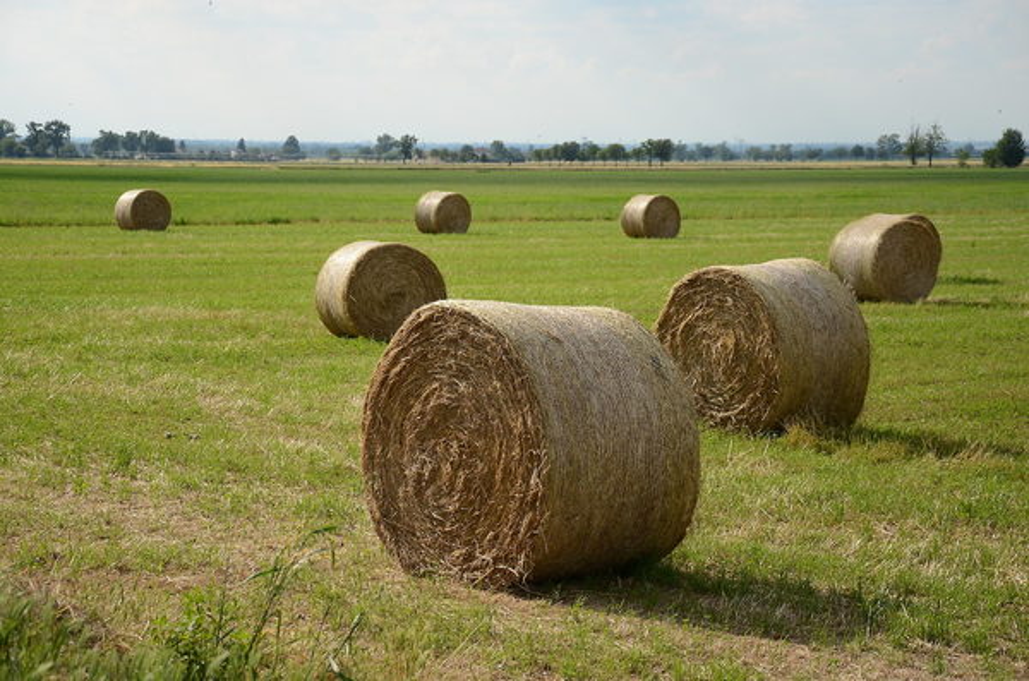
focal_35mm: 87
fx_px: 2481
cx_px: 514
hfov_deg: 23.4
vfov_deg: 15.6
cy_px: 340
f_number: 5
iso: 640
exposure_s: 1/4000
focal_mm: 58
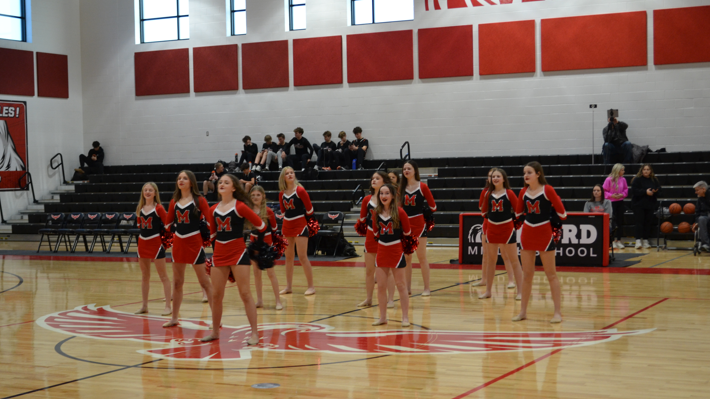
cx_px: 356
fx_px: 1130
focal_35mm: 60
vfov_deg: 20.0
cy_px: 209
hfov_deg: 34.9
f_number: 5
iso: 900
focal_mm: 38
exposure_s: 1/60
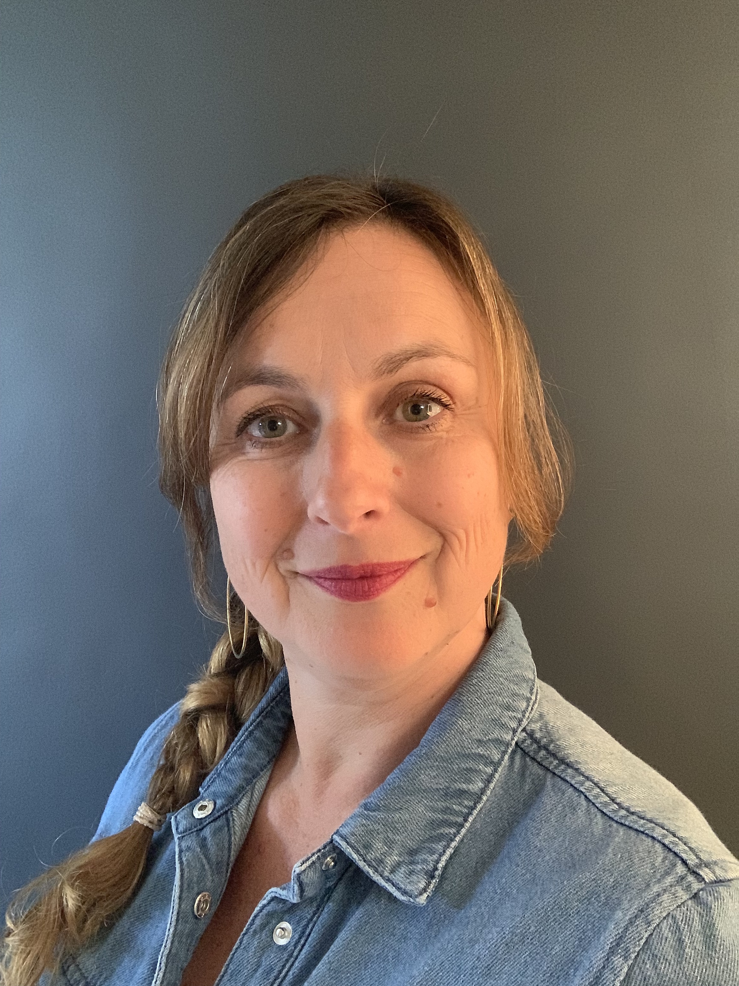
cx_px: 370
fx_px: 911
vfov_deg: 56.8
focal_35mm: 32
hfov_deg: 44.2
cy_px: 493
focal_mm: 2.87
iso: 320
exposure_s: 1/33
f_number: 2.2
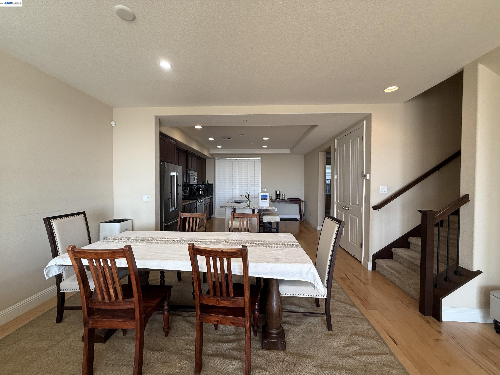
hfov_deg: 102.1
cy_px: 188
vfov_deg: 85.7
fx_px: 202
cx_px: 250
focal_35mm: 14
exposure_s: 1/120
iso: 100
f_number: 2.2
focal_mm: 2.22
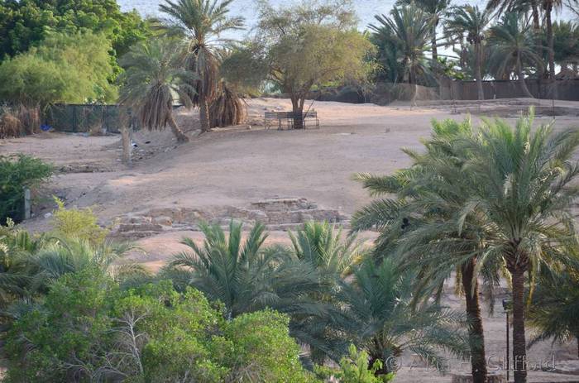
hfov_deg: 6.9
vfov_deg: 4.6
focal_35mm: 300
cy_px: 192
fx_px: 4813
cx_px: 290
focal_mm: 200
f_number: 5.6
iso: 140
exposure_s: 1/200
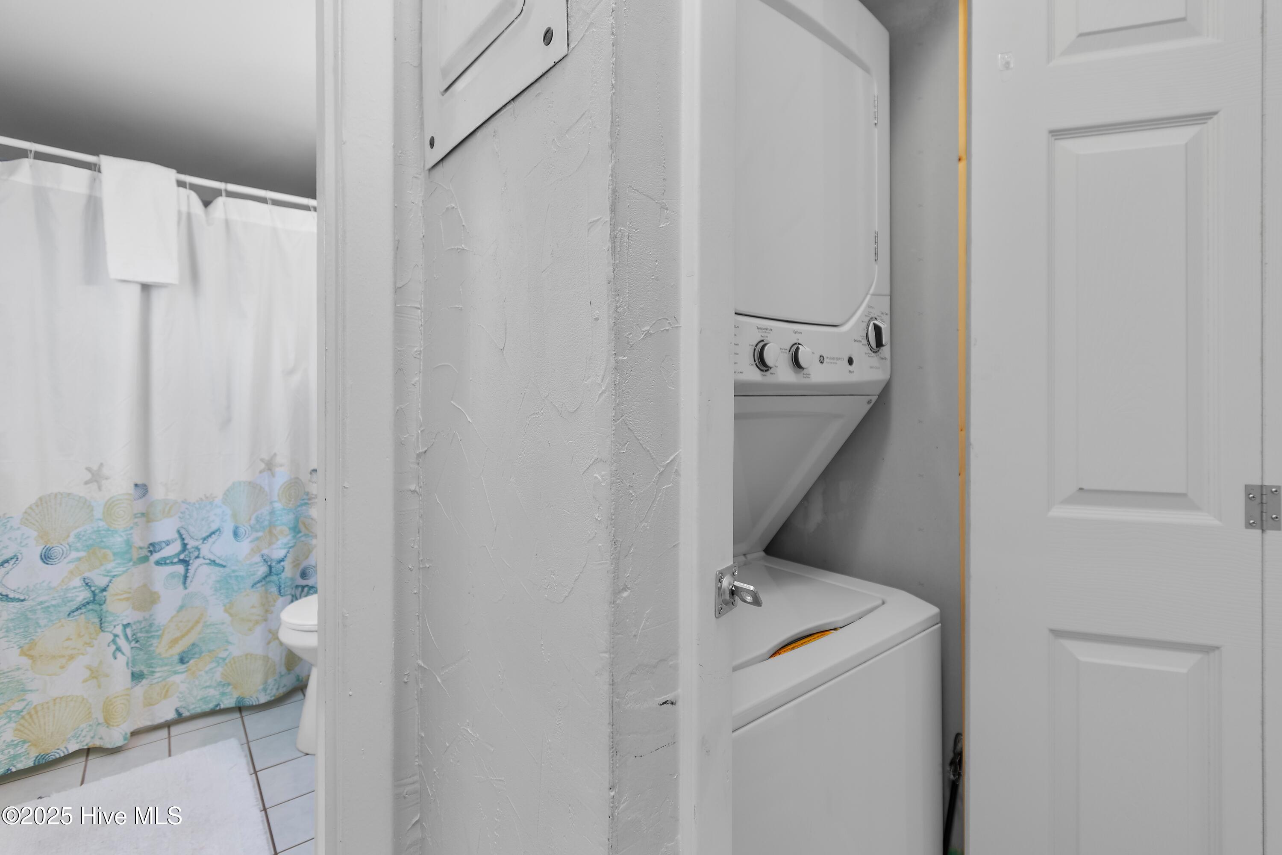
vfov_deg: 77.3
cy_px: 428
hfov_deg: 100.4
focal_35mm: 15
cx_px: 641
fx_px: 534
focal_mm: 10
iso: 100
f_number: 4.5
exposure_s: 1/4
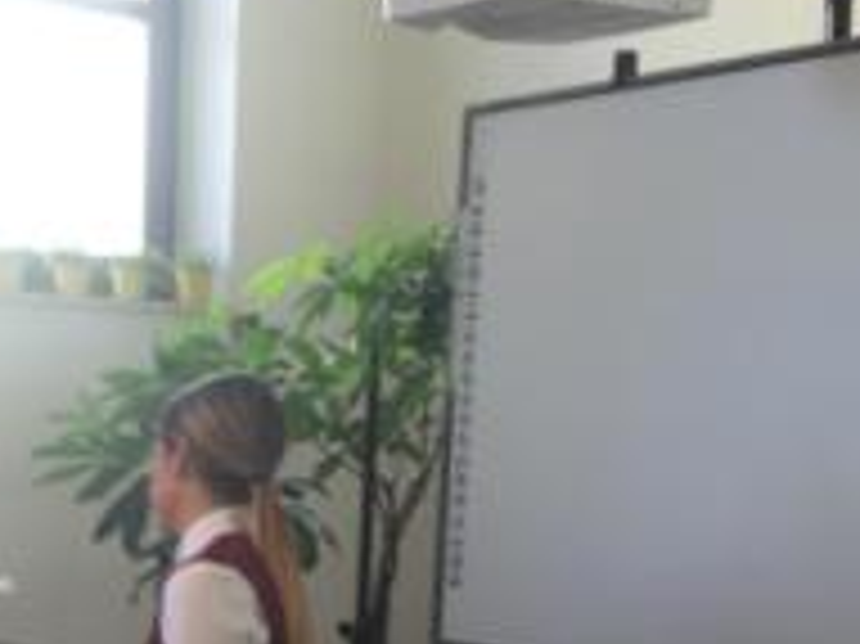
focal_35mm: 76
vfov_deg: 18.6
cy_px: 705
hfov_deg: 24.7
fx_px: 1887
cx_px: 41
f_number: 2.2
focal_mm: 4.15
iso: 40
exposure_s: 1/50
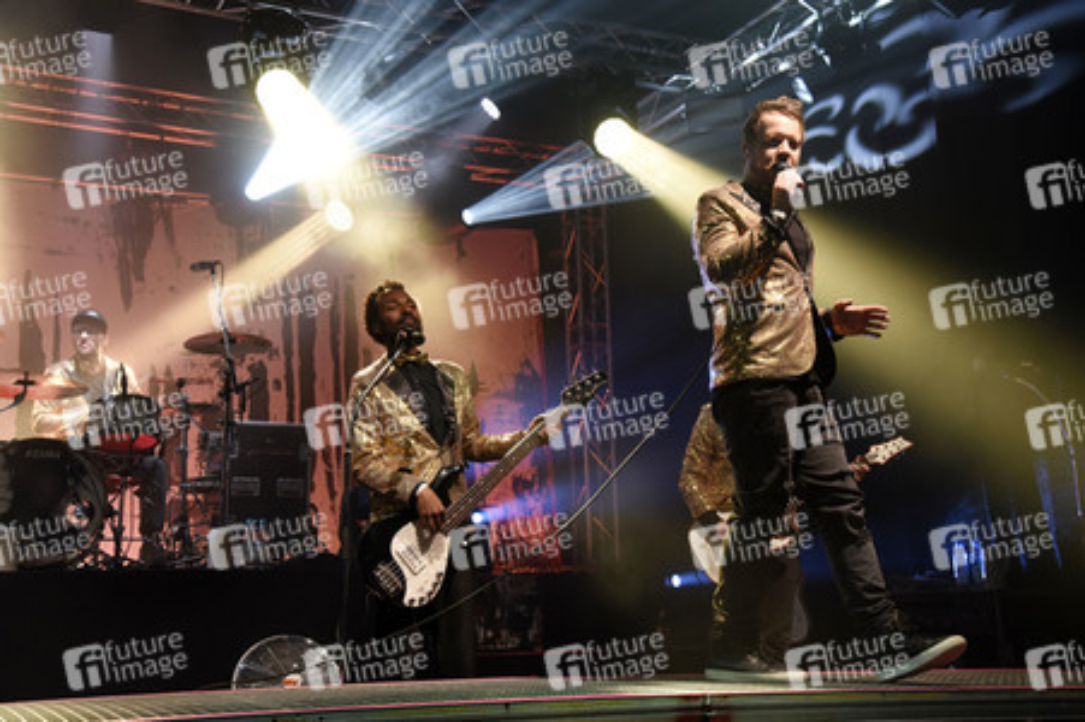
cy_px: 361
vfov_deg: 30.5
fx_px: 1325
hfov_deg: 44.5
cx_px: 542
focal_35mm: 44
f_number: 5.6
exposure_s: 1/100
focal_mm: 44
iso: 2000
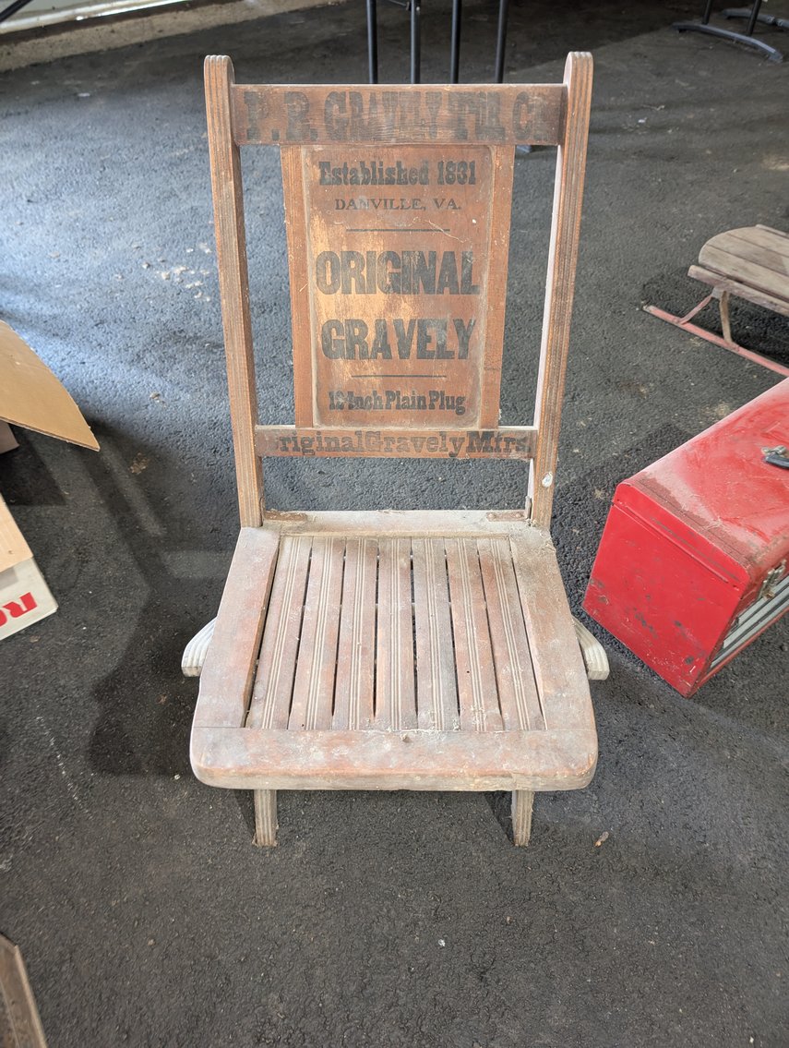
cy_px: 524
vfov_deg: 71.5
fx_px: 727
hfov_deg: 57.0
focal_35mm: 24
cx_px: 394
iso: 191
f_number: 1.68
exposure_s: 1/27
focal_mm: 6.9
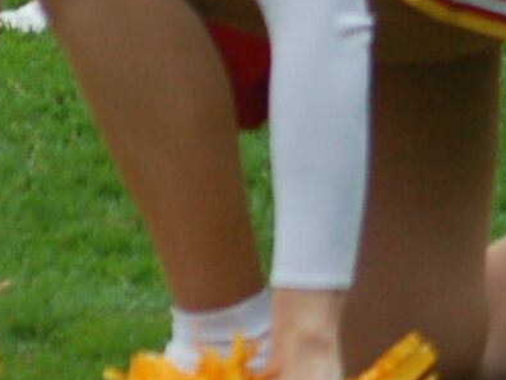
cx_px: -718
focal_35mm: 558
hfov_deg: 3.5
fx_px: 8159
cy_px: -360
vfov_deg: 2.7
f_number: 4
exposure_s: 1/500
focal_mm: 70
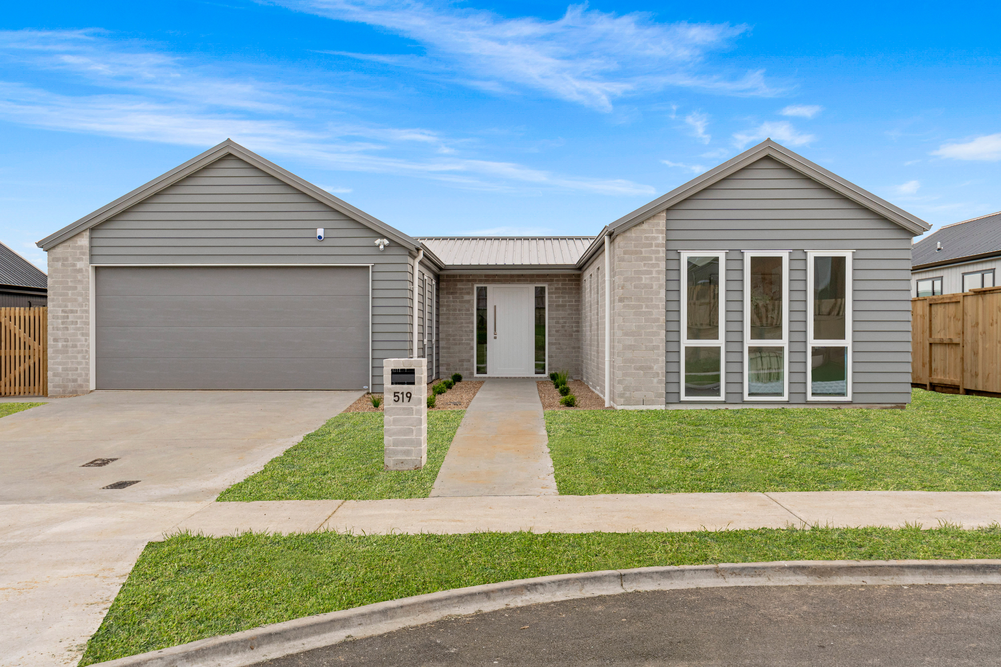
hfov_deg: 54.4
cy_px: 334
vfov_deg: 37.9
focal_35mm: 35
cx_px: 500
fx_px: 973
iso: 640
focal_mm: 35
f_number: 8
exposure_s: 1/800
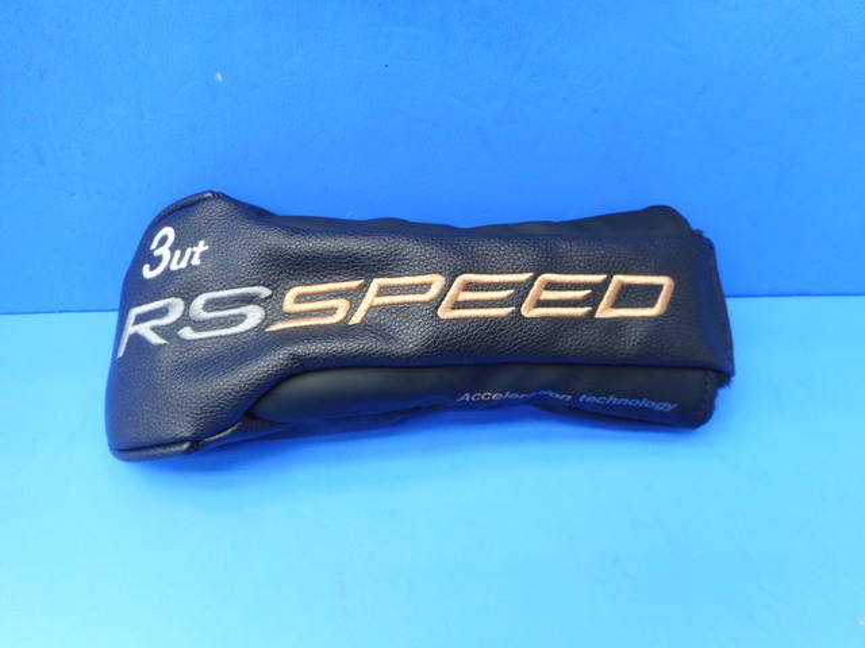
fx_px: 625
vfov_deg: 54.9
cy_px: 324
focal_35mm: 25
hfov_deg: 69.4
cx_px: 432
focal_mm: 4.5
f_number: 3.7
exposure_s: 1/30
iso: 220
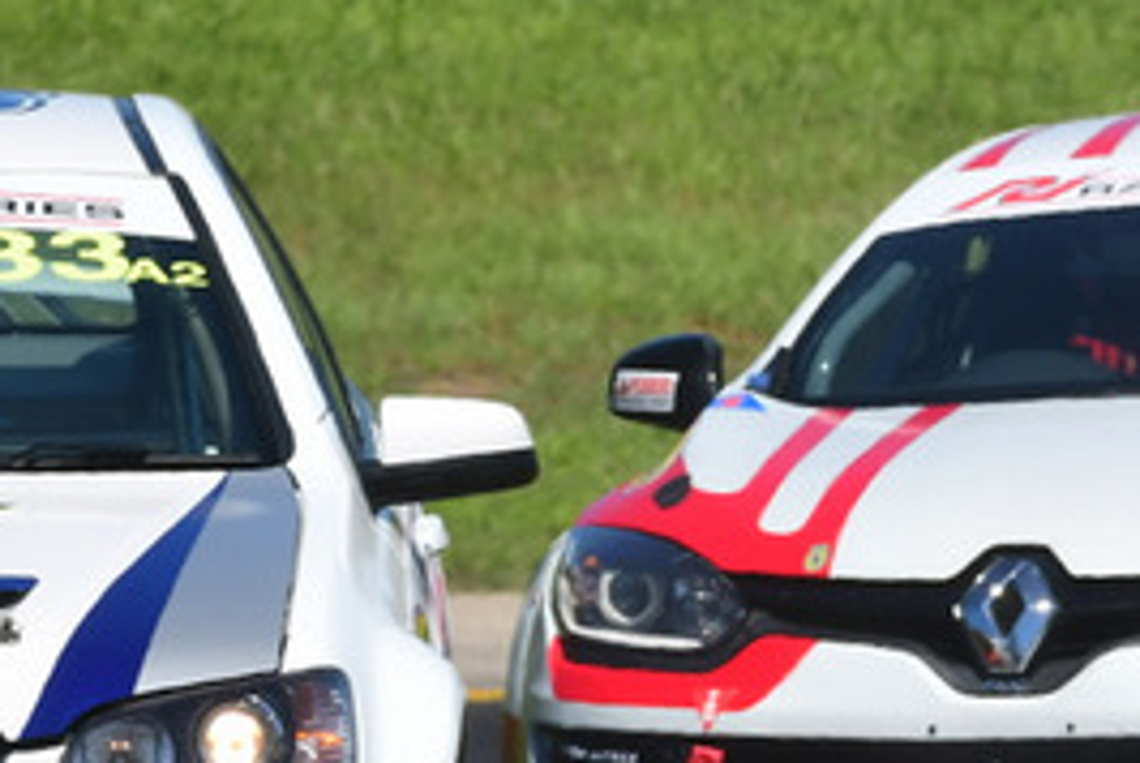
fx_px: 44318
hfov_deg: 1.5
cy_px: 343
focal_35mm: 1398
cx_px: -21
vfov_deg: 1.0
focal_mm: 310
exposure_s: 1/640
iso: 320
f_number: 11
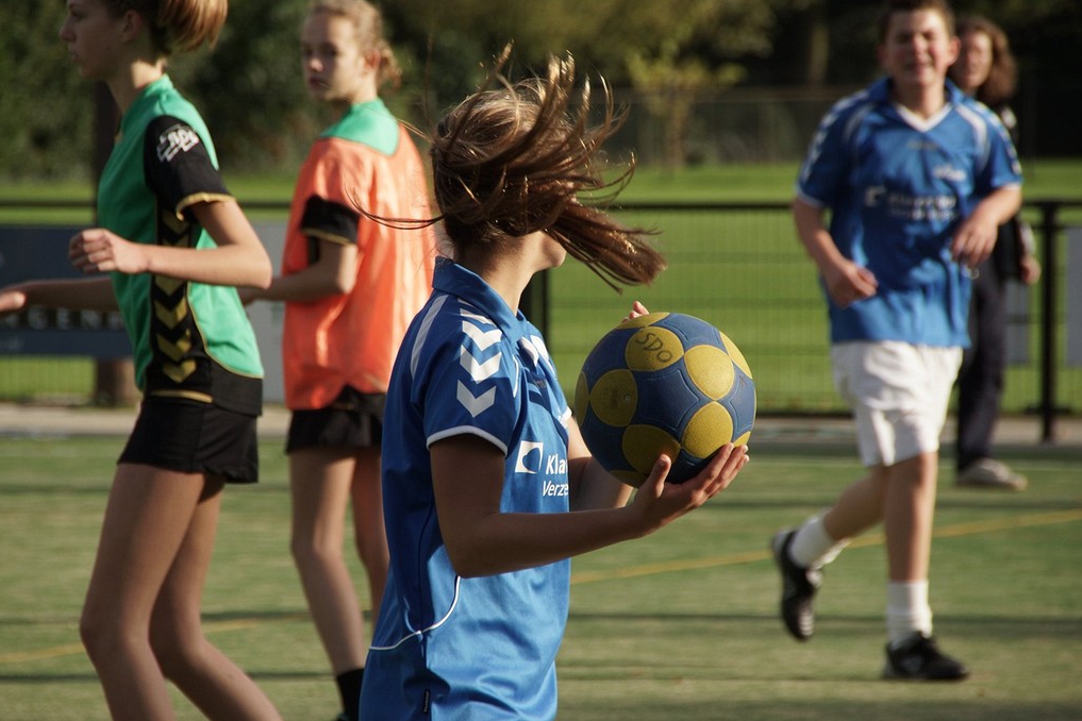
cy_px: 362
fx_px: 9076
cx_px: 542
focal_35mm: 302
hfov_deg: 6.8
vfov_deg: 4.6
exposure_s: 1/500
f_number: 7.1
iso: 200
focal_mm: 200
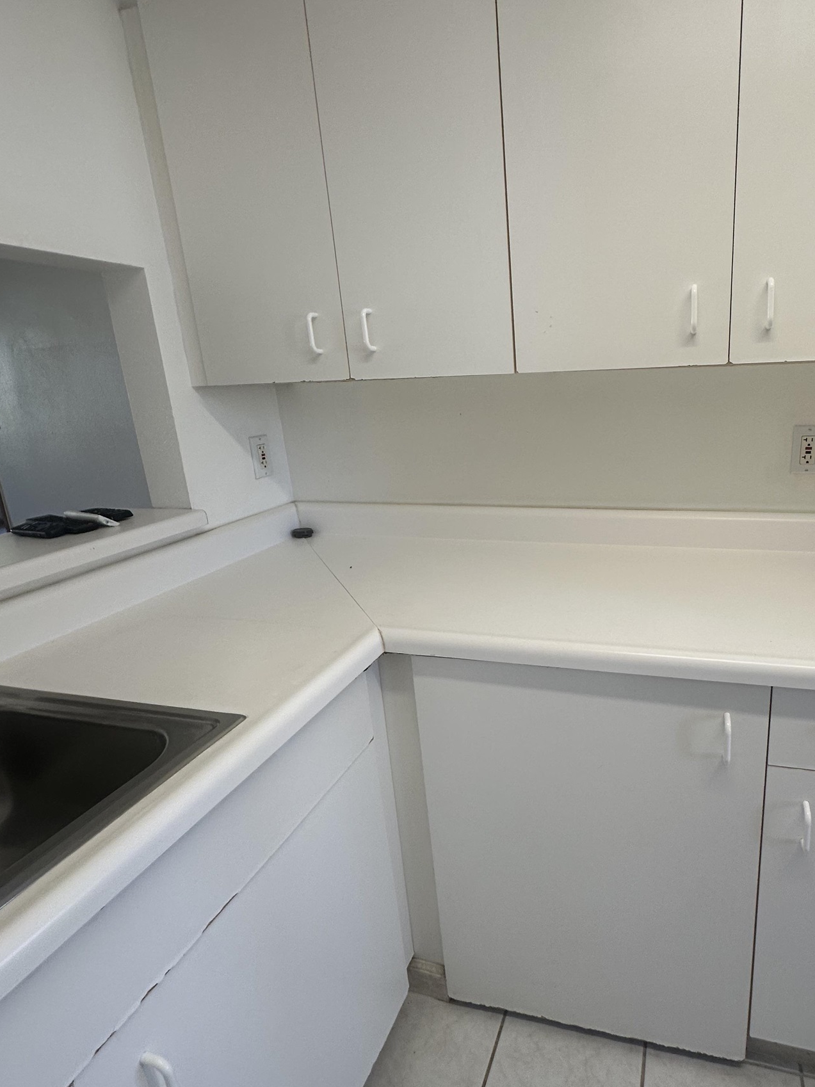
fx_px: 597
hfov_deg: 66.7
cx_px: 546
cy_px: 536
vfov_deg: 84.7
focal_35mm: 19
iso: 80
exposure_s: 1/120
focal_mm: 2.22
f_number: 2.2
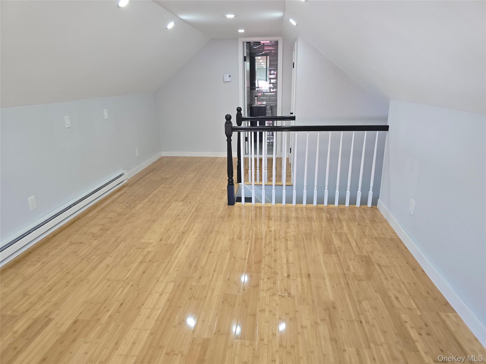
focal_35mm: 23
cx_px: 243
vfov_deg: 58.9
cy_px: 182
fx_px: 323
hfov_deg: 73.9
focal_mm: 6.3
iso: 160
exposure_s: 1/120
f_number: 1.7
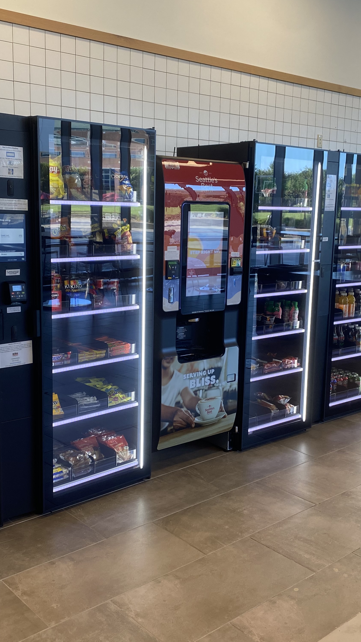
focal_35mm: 38
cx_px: 181
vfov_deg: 52.8
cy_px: 320
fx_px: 647
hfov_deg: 31.2
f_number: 1.8
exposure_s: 1/122
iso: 100
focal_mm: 4.25
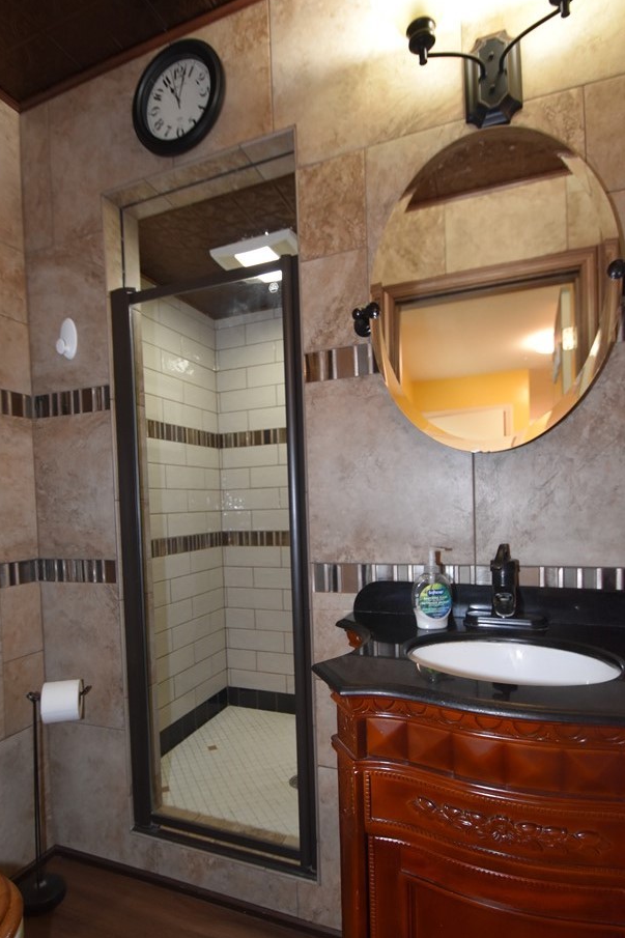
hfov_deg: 66.8
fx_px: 469
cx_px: 256
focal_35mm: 18
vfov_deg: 89.6
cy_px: 525
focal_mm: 10
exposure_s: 1/60
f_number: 3.5
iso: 1250
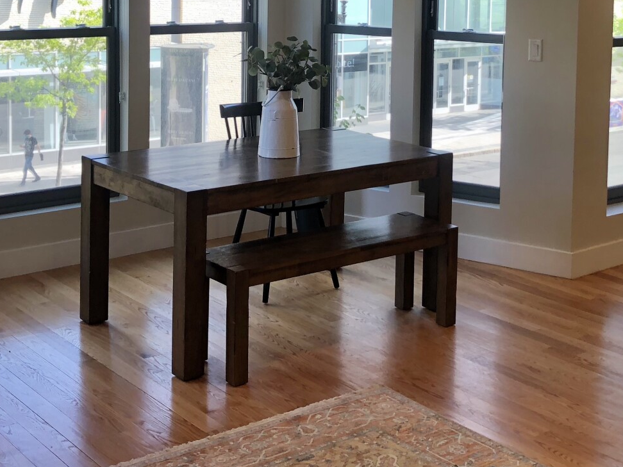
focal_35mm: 59
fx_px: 1062
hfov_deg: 32.6
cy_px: 52
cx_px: 365
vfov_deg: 24.2
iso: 40
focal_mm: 3.99
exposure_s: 1/120
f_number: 1.8
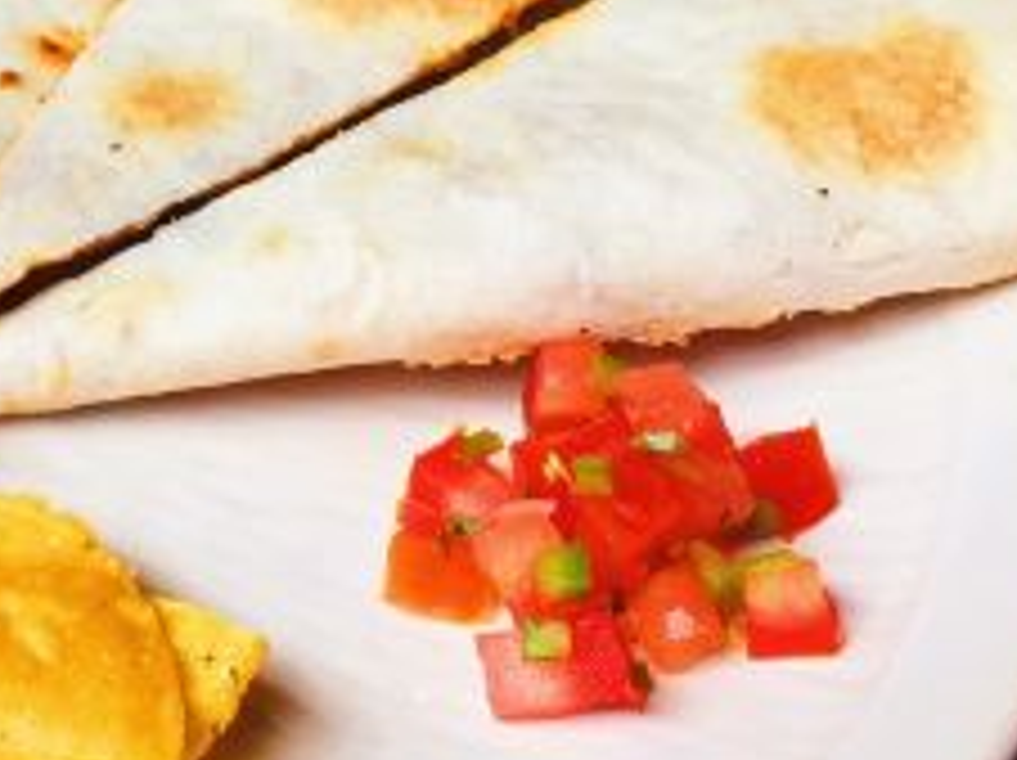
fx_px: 2641
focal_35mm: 90
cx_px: -153
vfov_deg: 16.3
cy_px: 169
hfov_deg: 20.6
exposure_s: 1/106
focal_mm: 4.15
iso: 32
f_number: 2.2
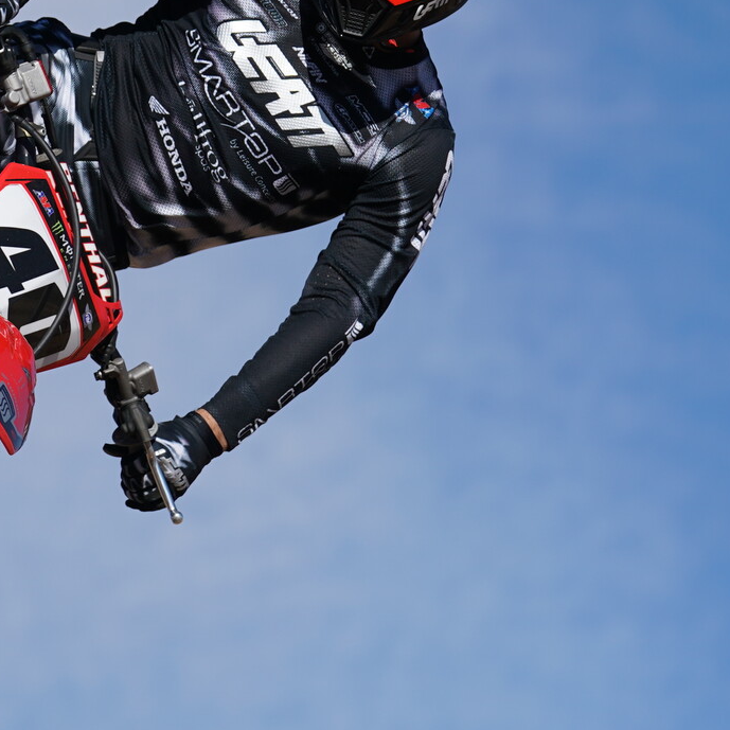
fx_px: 9329
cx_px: -351
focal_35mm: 391
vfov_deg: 4.5
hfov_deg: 4.5
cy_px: 469
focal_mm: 132
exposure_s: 1/2000
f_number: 4
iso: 100
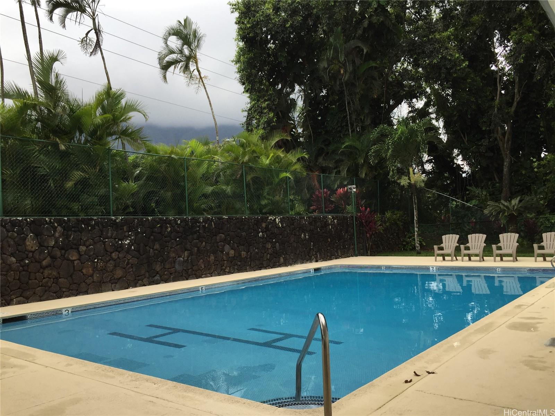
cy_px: 208
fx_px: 465
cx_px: 278
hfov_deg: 61.7
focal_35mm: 29
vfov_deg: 48.2
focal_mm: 4.15
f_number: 2.2
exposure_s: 1/377
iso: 32
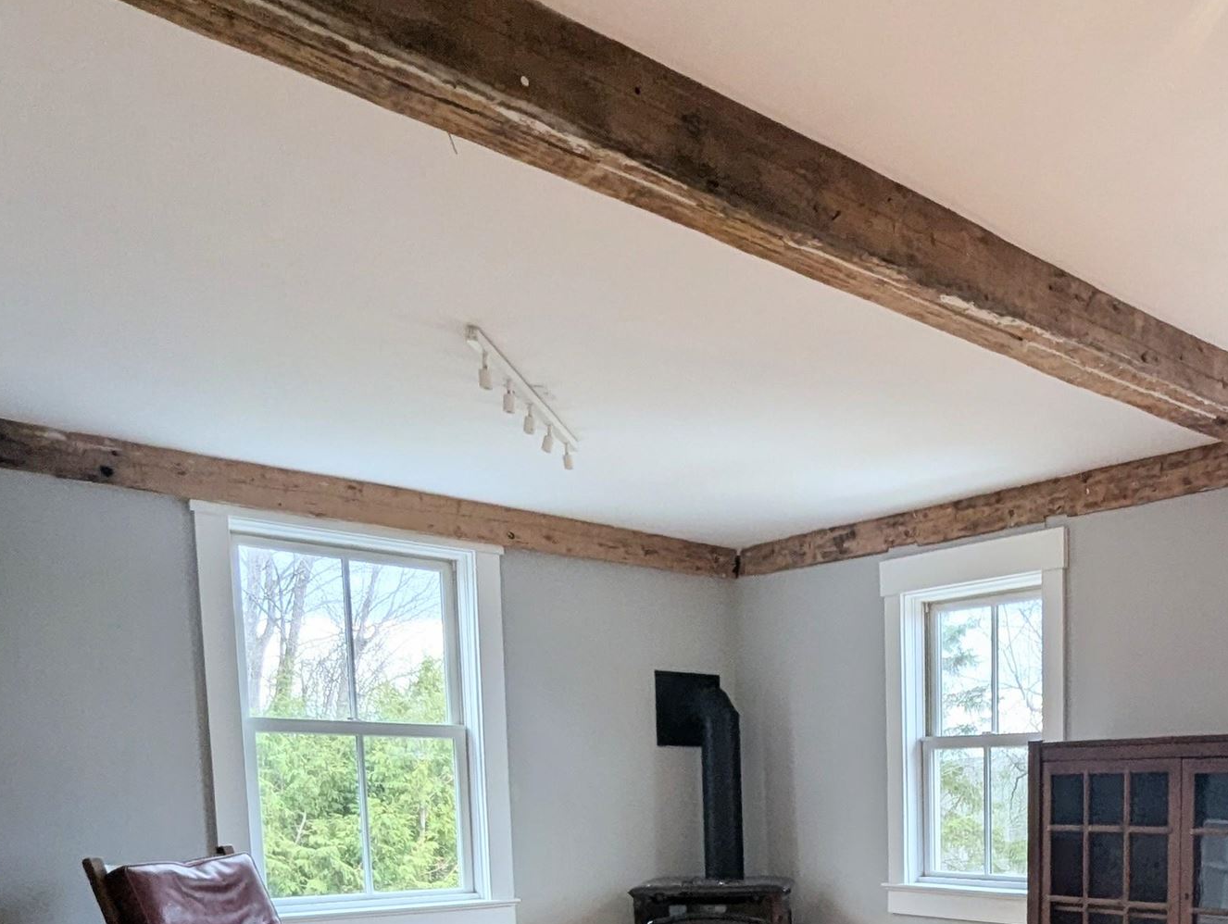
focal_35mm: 30
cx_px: 991
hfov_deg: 55.5
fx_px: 1066
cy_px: 915
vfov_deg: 41.1
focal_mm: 1.95
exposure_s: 1/63.2
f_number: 2.2
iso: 52
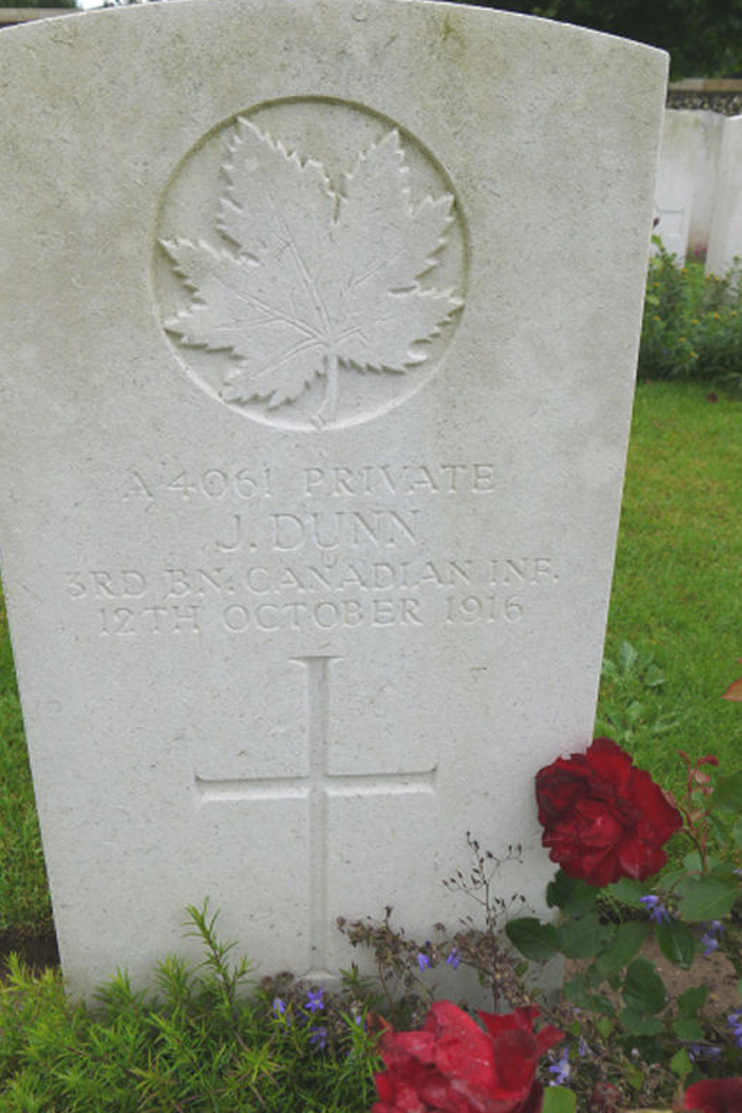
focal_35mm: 30
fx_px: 928
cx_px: 347
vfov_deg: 61.9
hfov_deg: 43.6
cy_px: 543
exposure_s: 1/400
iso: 160
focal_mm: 14
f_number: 6.3
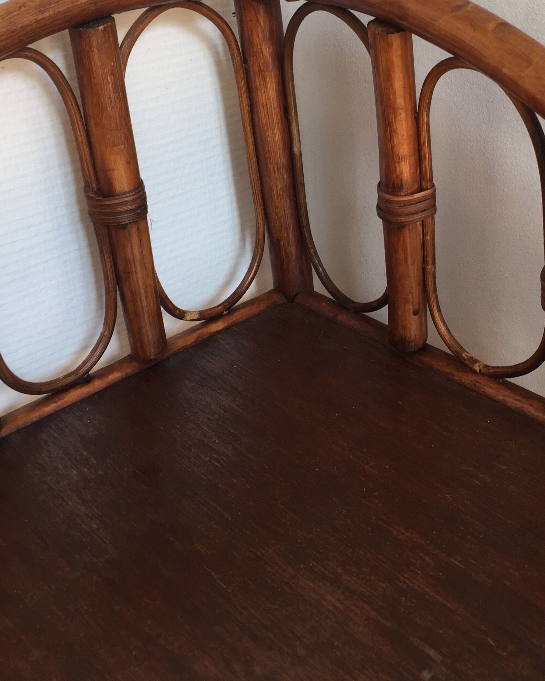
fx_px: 887
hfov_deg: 34.0
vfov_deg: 41.4
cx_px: 334
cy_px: 217
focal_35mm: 44
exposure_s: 1/100
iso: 50
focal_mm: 4.15
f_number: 2.2
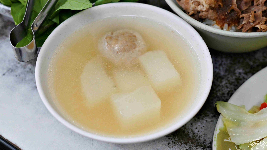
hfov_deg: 26.9
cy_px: 72
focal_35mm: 79
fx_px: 559
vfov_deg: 15.3
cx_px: 134
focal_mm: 50
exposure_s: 1/160
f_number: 3.2
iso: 640
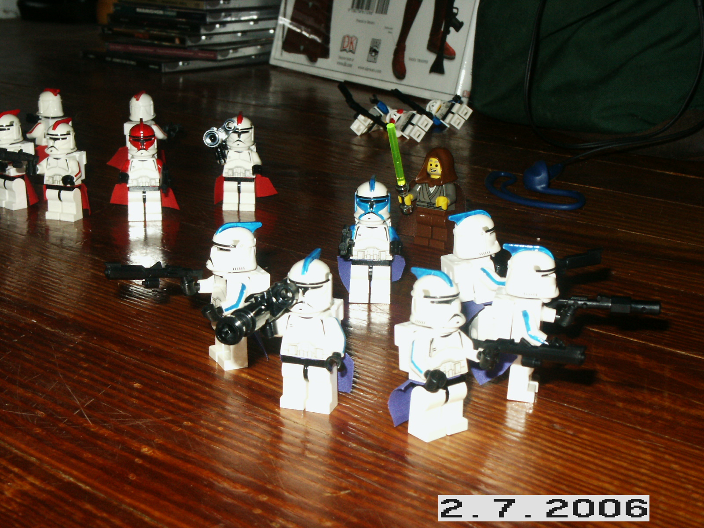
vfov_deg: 24.0
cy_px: 264
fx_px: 1241
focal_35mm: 61
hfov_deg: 31.7
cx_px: 352
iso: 200
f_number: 8
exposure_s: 1/60
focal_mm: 12.65
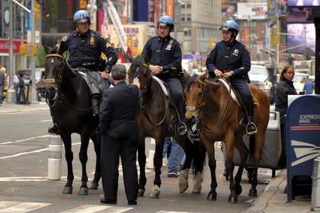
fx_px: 1547
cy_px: 106
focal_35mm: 174
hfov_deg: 11.8
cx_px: 160
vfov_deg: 7.9
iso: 200
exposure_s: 1/200
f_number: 4.5
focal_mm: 116
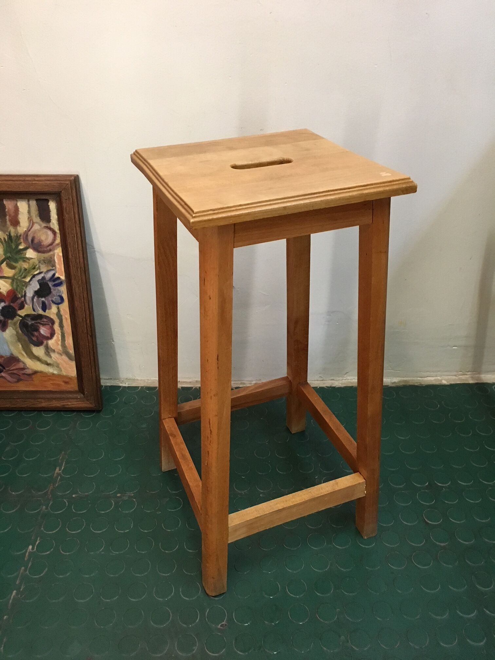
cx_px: 248
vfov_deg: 61.7
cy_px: 330
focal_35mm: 29
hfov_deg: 48.2
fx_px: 553
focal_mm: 4.15
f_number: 2.2
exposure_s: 1/33
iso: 250
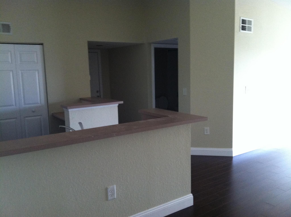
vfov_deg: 40.6
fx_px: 294
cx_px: 146
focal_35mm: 35
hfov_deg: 52.7
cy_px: 108
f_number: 2.8
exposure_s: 1/17
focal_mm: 3.85
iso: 320
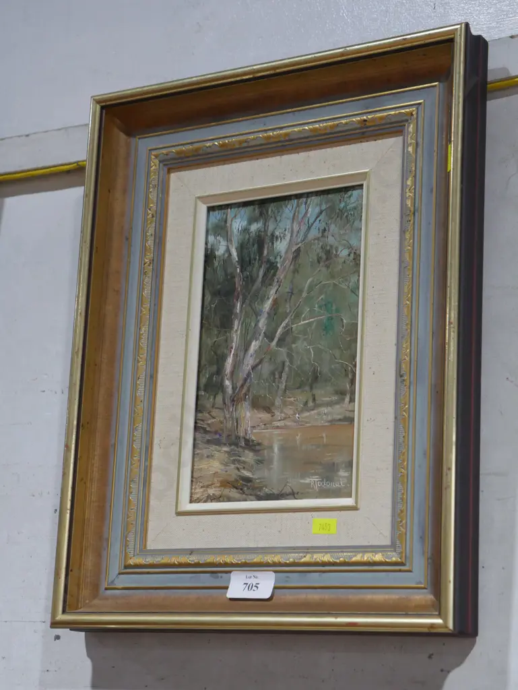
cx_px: 259
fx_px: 1595
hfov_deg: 18.4
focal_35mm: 80
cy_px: 345
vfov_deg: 24.4
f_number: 5.6
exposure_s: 1/100
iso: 1600
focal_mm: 40
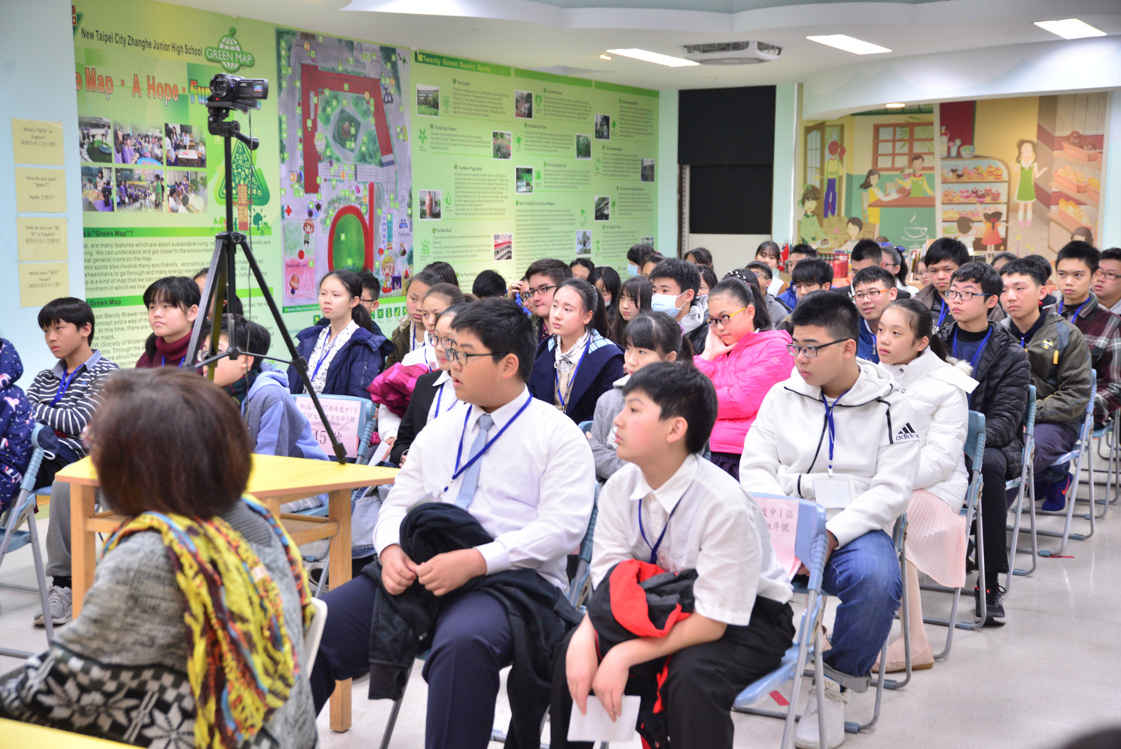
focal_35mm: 48
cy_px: 374
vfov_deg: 28.1
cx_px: 560
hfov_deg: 41.1
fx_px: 1495
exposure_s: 1/60
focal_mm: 48
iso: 1250
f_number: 4.5
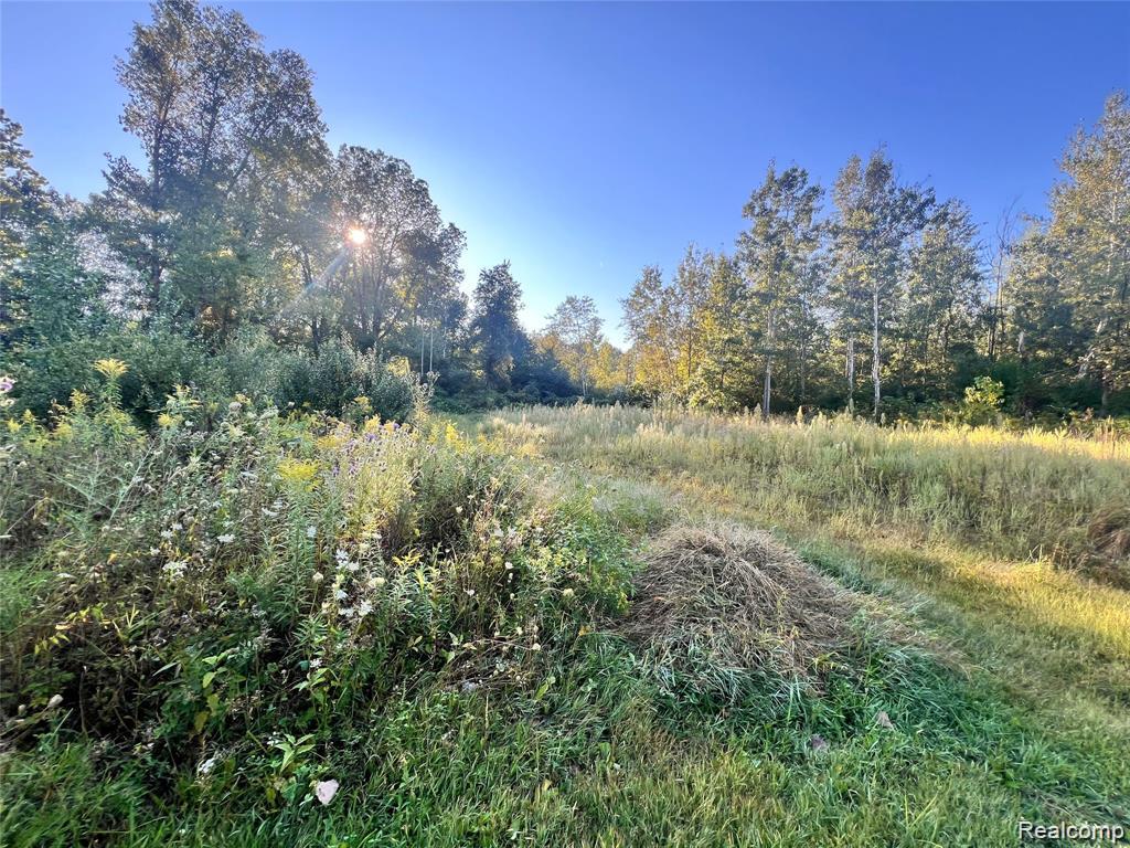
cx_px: 565
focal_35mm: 13
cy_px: 424
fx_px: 424
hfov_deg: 106.2
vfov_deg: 89.9
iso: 32
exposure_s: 1/285
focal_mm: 1.57
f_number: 1.8
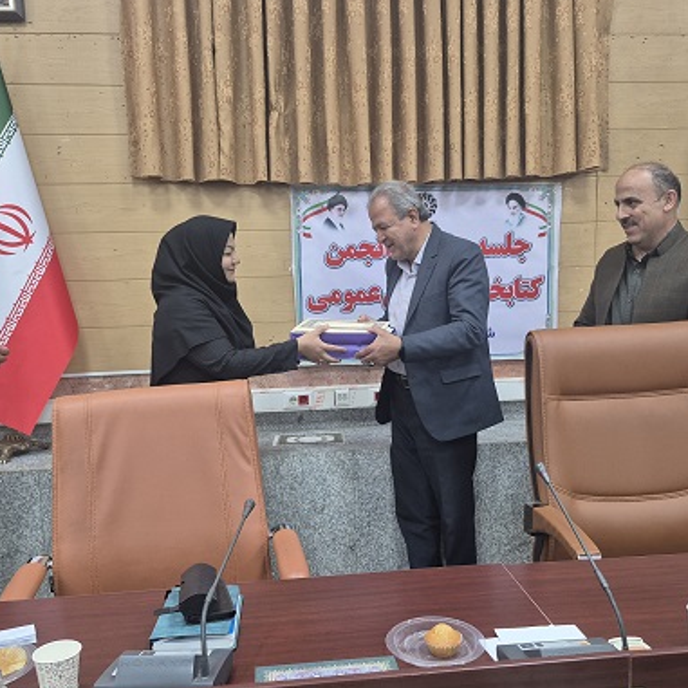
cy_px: 361
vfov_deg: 51.1
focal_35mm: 32
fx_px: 720
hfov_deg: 51.1
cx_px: 338
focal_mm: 5.4
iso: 200
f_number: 1.8
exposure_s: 1/100
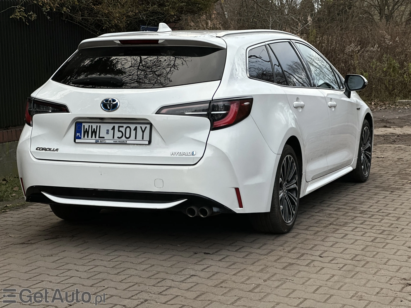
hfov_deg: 25.3
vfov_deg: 19.1
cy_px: 154
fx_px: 914
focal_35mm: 77
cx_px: 206
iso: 50
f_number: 2.8
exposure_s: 1/121
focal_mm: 9
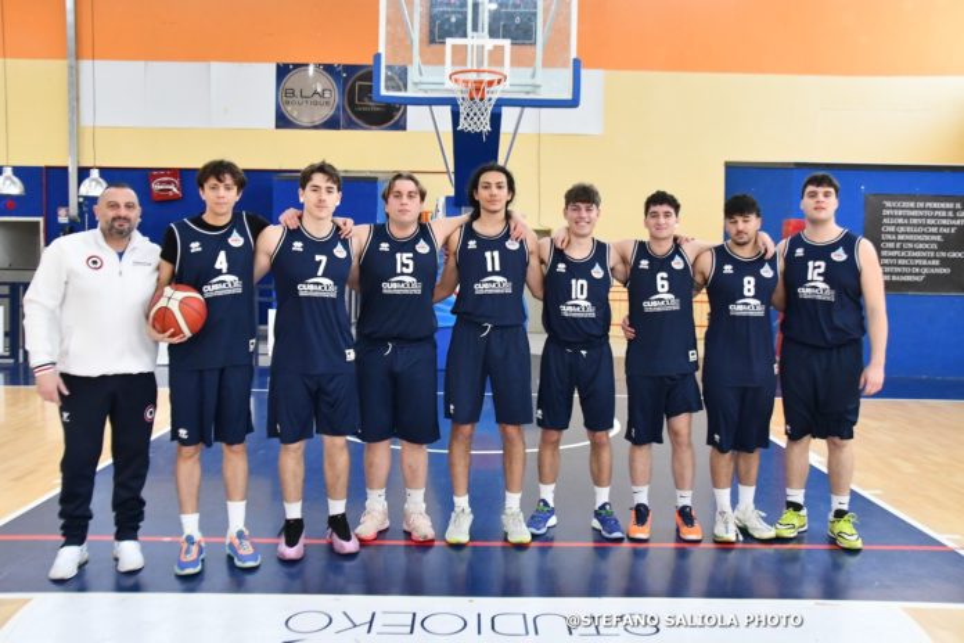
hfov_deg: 53.1
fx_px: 964
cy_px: 322
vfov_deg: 36.9
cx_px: 482
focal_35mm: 36
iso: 8000
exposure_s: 1/320
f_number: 9
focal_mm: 24
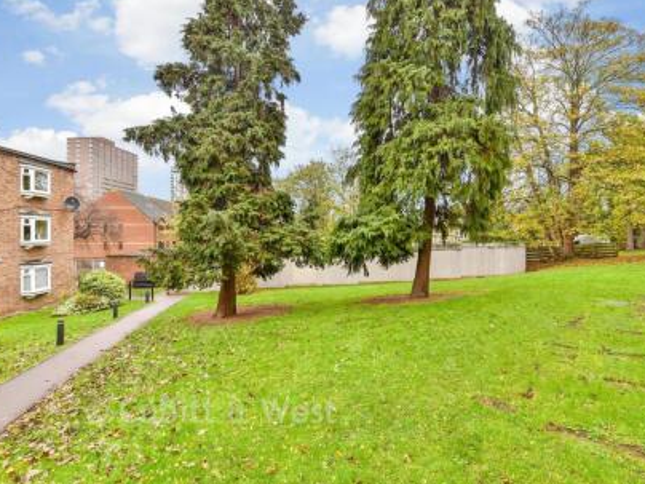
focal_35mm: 17
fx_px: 317
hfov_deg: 91.0
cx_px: 332
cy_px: 237
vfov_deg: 74.7
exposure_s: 1/13
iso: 160
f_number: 8
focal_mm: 10
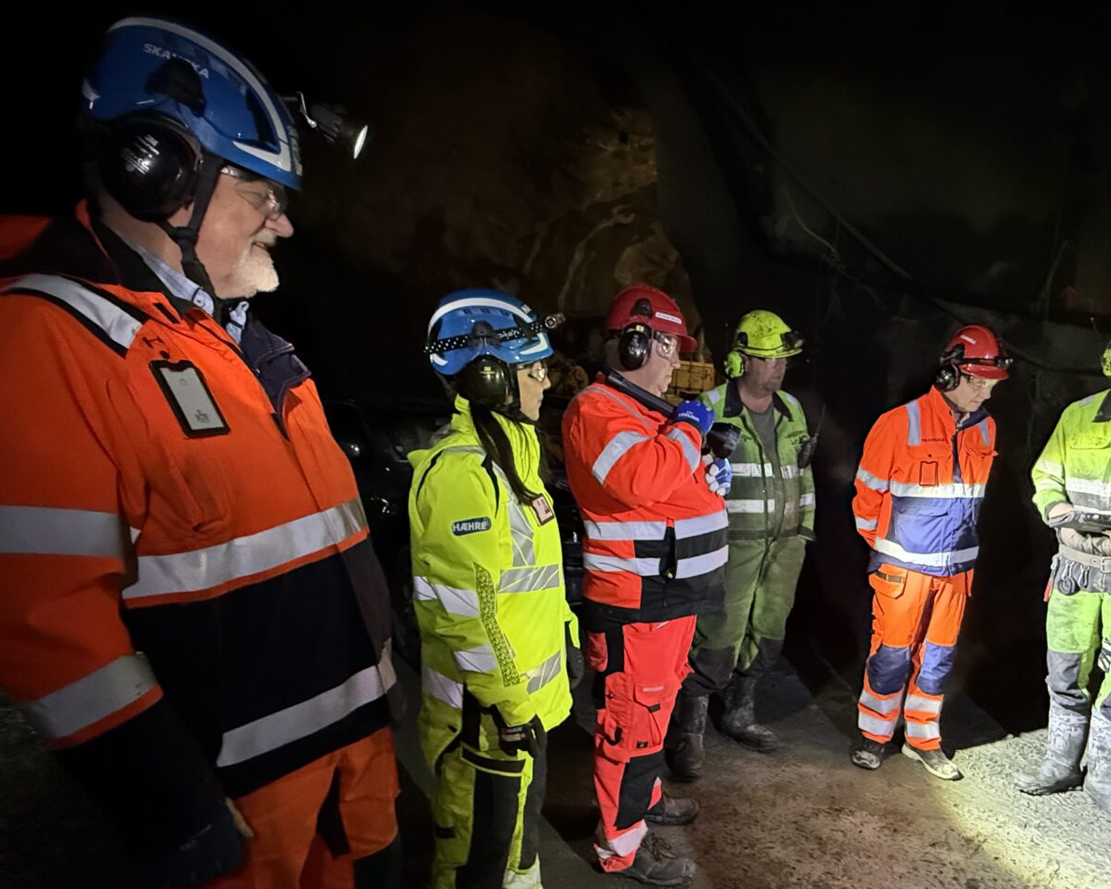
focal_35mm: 22
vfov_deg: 62.0
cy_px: 568
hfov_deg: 74.1
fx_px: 723
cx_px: 676
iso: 1250
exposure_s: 1/52
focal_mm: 2.22
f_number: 2.2
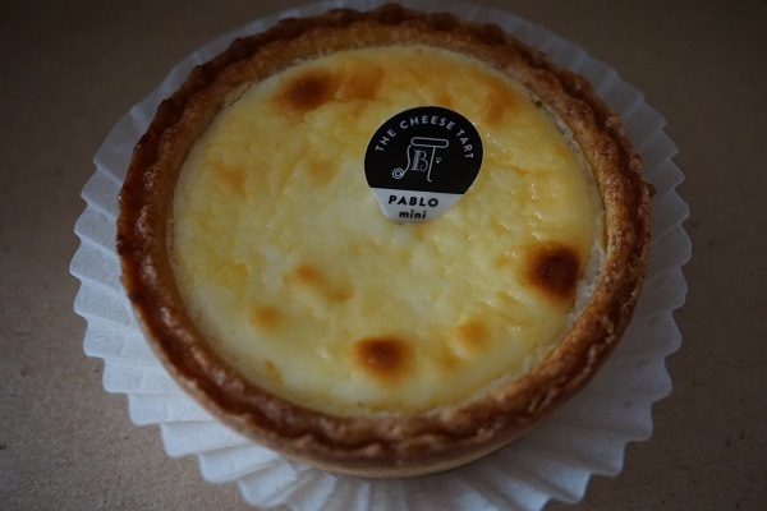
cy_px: 256
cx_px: 384
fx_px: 1150
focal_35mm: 54
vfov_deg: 25.1
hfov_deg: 36.9
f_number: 5.6
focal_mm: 36
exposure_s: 1/60
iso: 3200
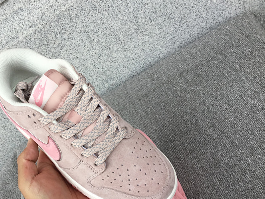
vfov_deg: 34.2
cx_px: 86
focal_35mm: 42
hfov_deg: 44.1
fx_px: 322
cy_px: 126
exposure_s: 1/100
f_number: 2.4
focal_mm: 3.3
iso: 25
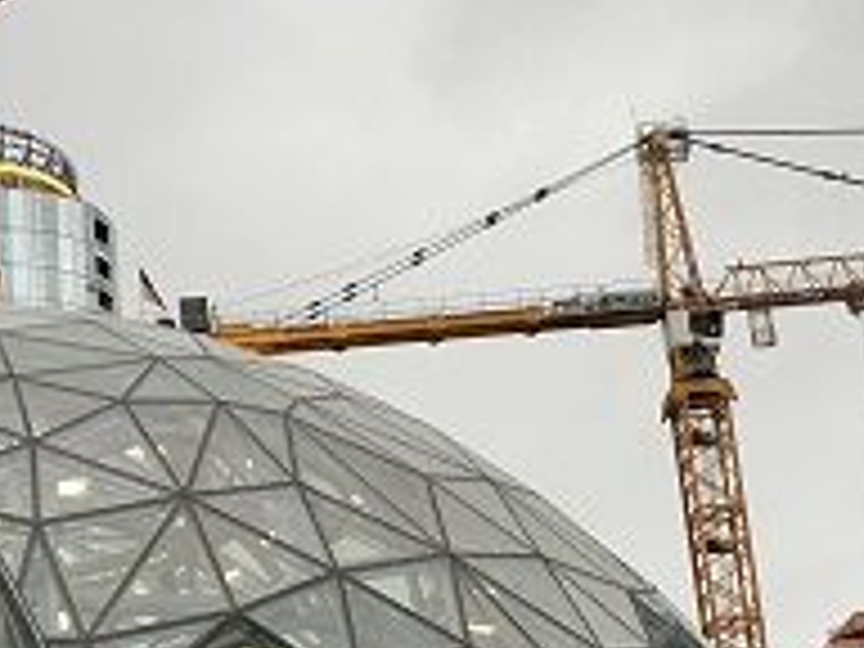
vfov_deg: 12.2
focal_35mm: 121
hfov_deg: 15.6
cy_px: 400
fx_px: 3020
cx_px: -189
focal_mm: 4.15
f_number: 2.2
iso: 25
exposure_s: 1/264
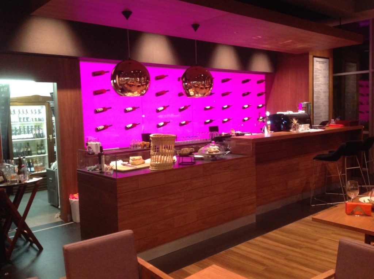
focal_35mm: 35
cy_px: 140
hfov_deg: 52.7
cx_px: 187
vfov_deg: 40.6
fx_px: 378
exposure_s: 1/17
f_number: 2.4
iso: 400
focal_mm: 4.28
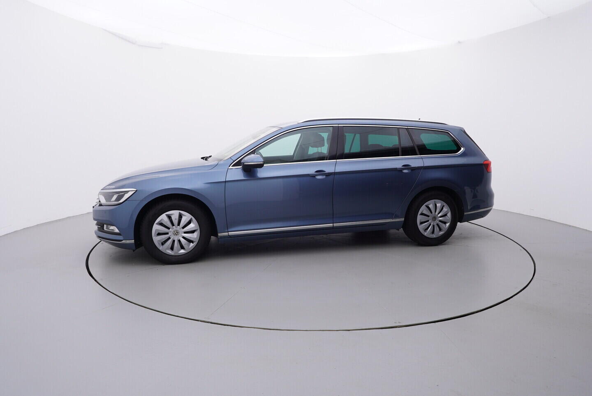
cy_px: 198
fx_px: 370
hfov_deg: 77.3
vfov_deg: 56.2
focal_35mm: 22
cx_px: 296
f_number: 5
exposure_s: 1/80
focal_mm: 15
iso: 200
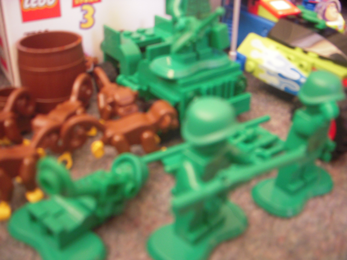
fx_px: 381
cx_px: 174
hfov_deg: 49.0
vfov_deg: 37.7
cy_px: 130
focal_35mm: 38
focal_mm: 6.3
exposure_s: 1/8
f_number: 3.3
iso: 320
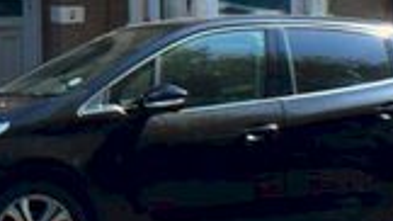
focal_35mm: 149
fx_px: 1552
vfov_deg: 7.9
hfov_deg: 13.1
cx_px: -303
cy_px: -154
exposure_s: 1/200
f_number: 10
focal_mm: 22
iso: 400
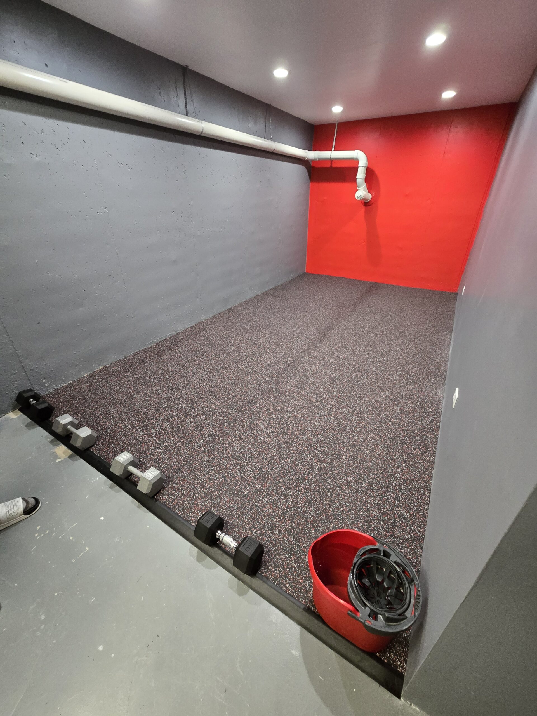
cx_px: 268
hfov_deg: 89.9
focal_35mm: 13
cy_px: 358
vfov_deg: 106.2
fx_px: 269
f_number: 2.2
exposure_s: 1/60
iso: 800
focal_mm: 2.2
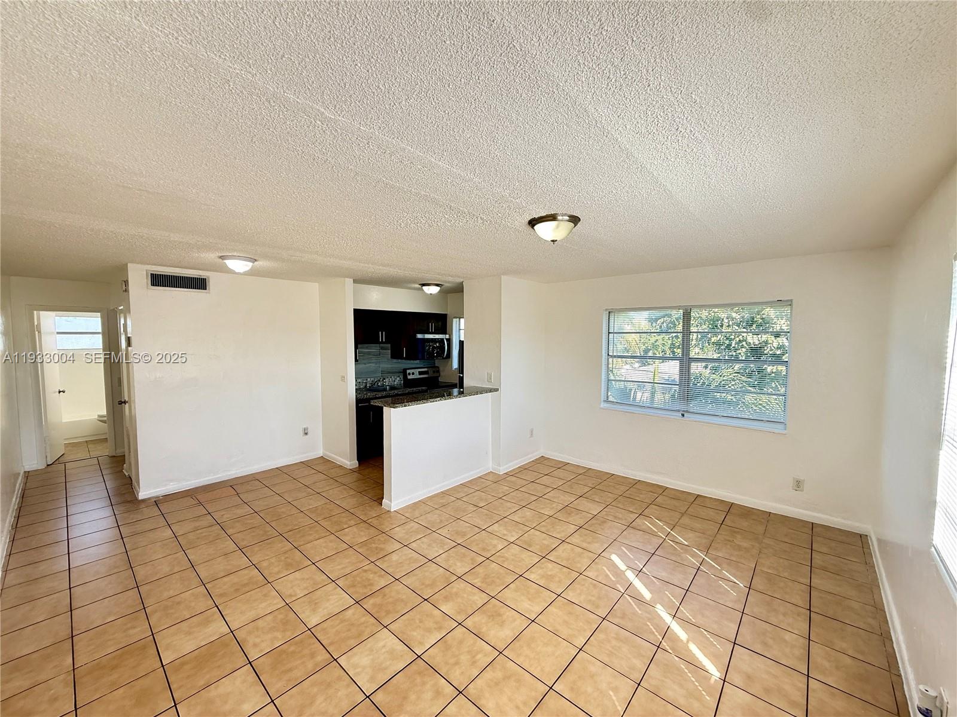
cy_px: 358
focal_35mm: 14
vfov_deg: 85.7
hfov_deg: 102.1
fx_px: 387
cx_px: 478
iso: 125
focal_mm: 2.22
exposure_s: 1/120
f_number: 2.2
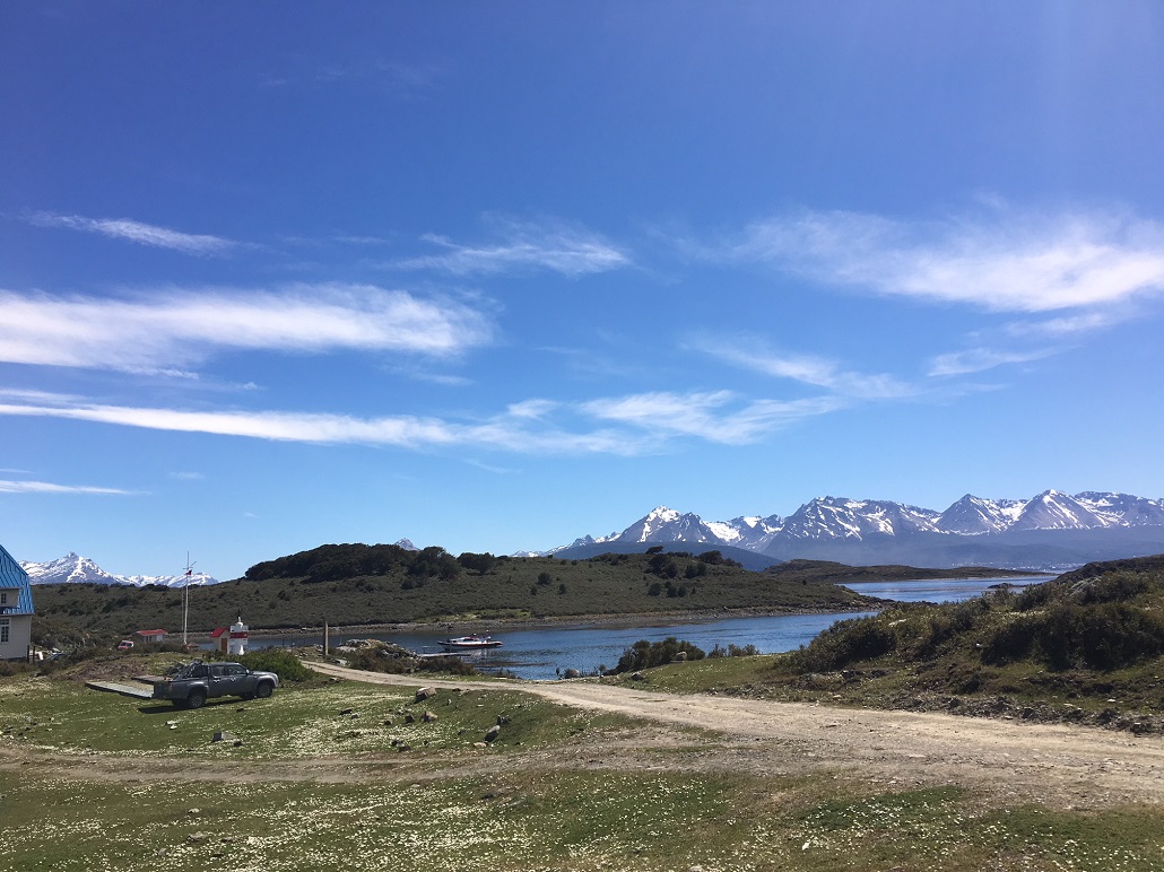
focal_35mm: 29
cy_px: 436
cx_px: 582
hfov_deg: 61.7
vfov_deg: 48.2
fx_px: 975
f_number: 2.2
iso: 25
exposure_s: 1/2747
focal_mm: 4.15
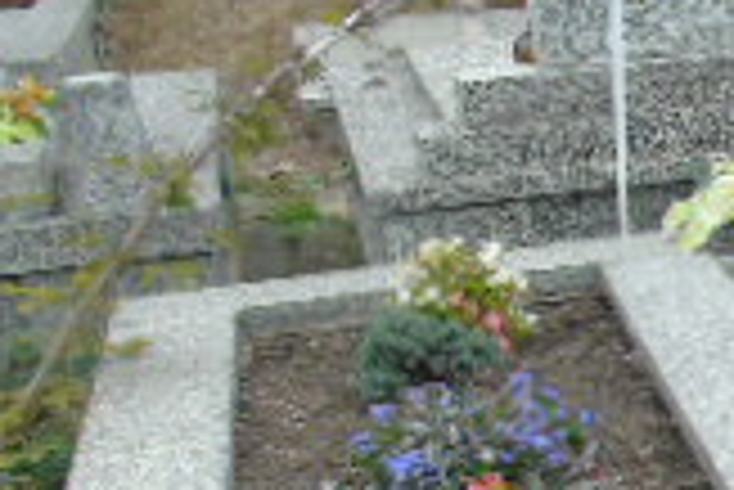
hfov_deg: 16.7
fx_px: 2081
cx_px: 1315
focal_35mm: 102
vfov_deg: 13.3
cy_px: 481
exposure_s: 1/125
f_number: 3.4
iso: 80
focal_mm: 4.4
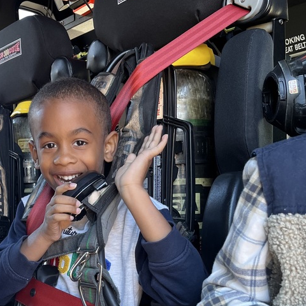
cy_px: 216
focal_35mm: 49
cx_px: 85
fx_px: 490
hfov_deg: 34.1
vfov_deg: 34.2
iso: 125
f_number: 1.6
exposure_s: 1/121
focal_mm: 5.1
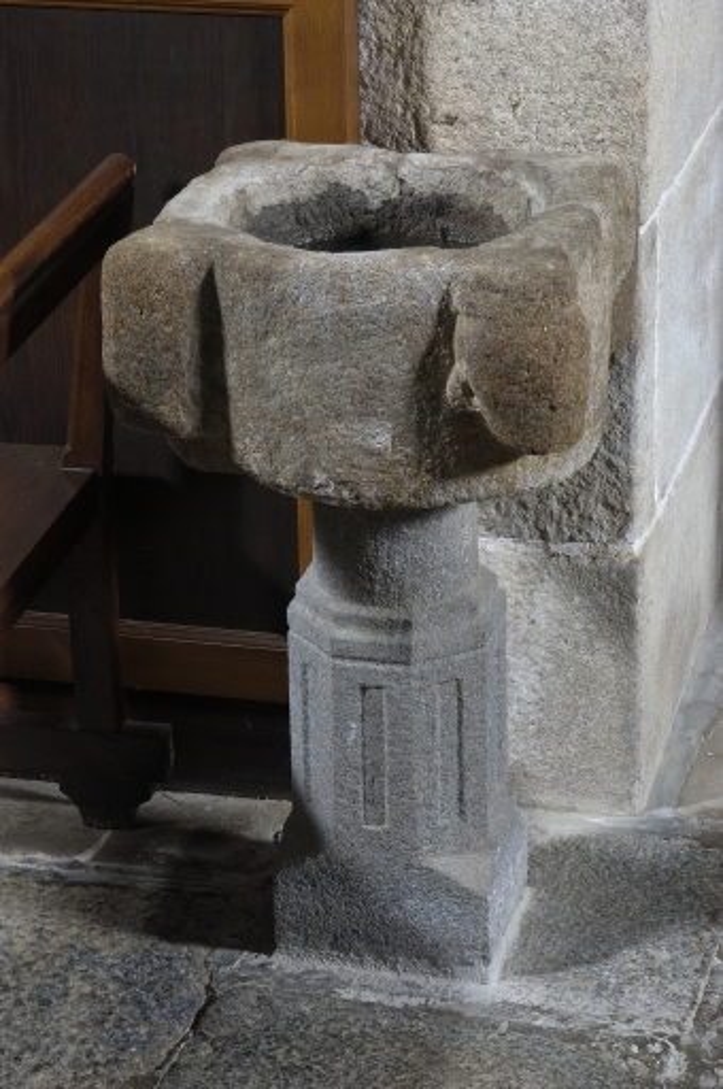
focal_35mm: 105
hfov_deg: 13.0
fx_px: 3171
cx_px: 362
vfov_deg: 19.5
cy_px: 544
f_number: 13
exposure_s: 1/60
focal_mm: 70
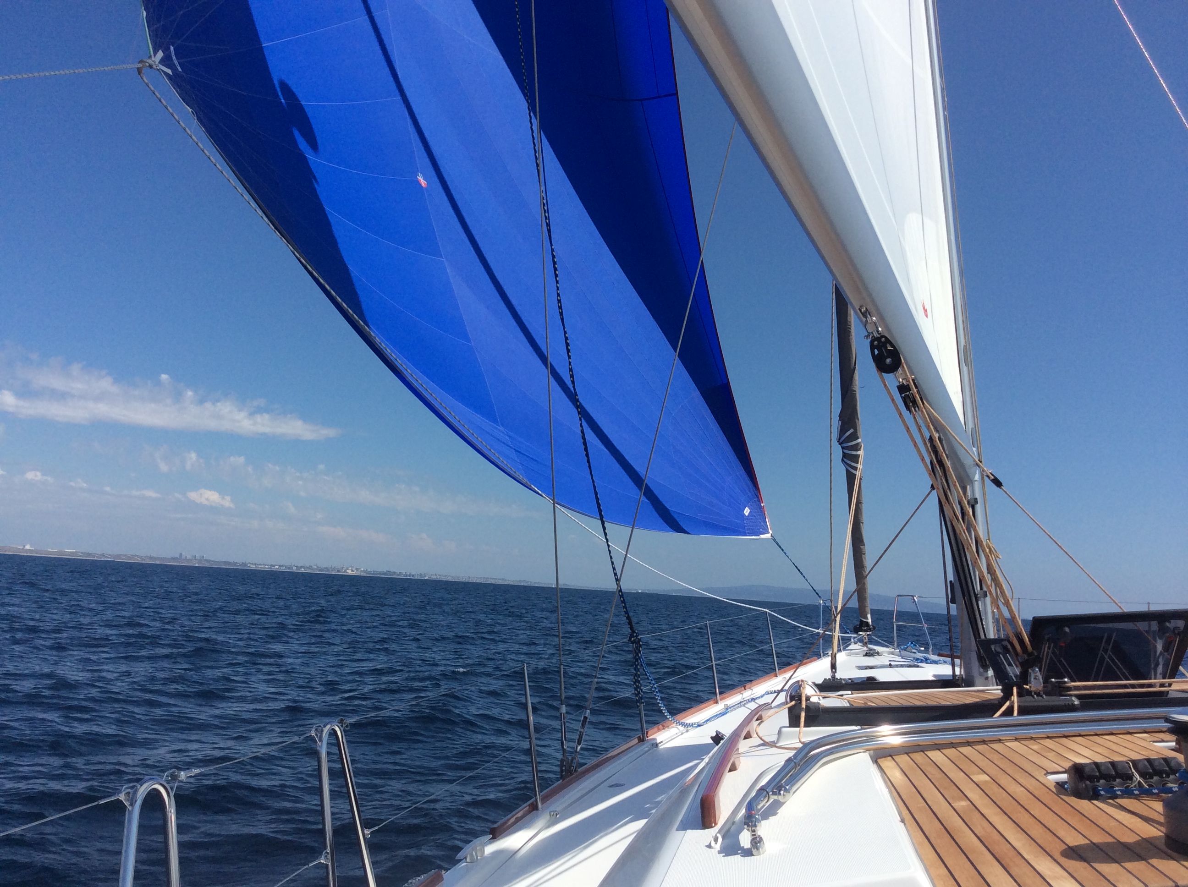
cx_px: 594
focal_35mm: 33
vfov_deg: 42.8
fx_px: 1131
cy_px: 444
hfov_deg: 55.4
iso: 32
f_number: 2.4
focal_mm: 3.3
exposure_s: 1/2725
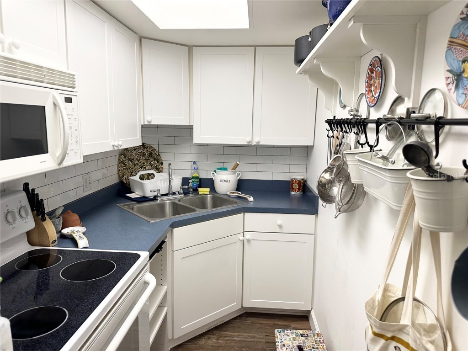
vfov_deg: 56.8
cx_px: 234
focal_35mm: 24
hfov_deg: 71.6
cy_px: 176
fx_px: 324
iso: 160
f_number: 1.78
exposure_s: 1/120
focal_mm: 6.86
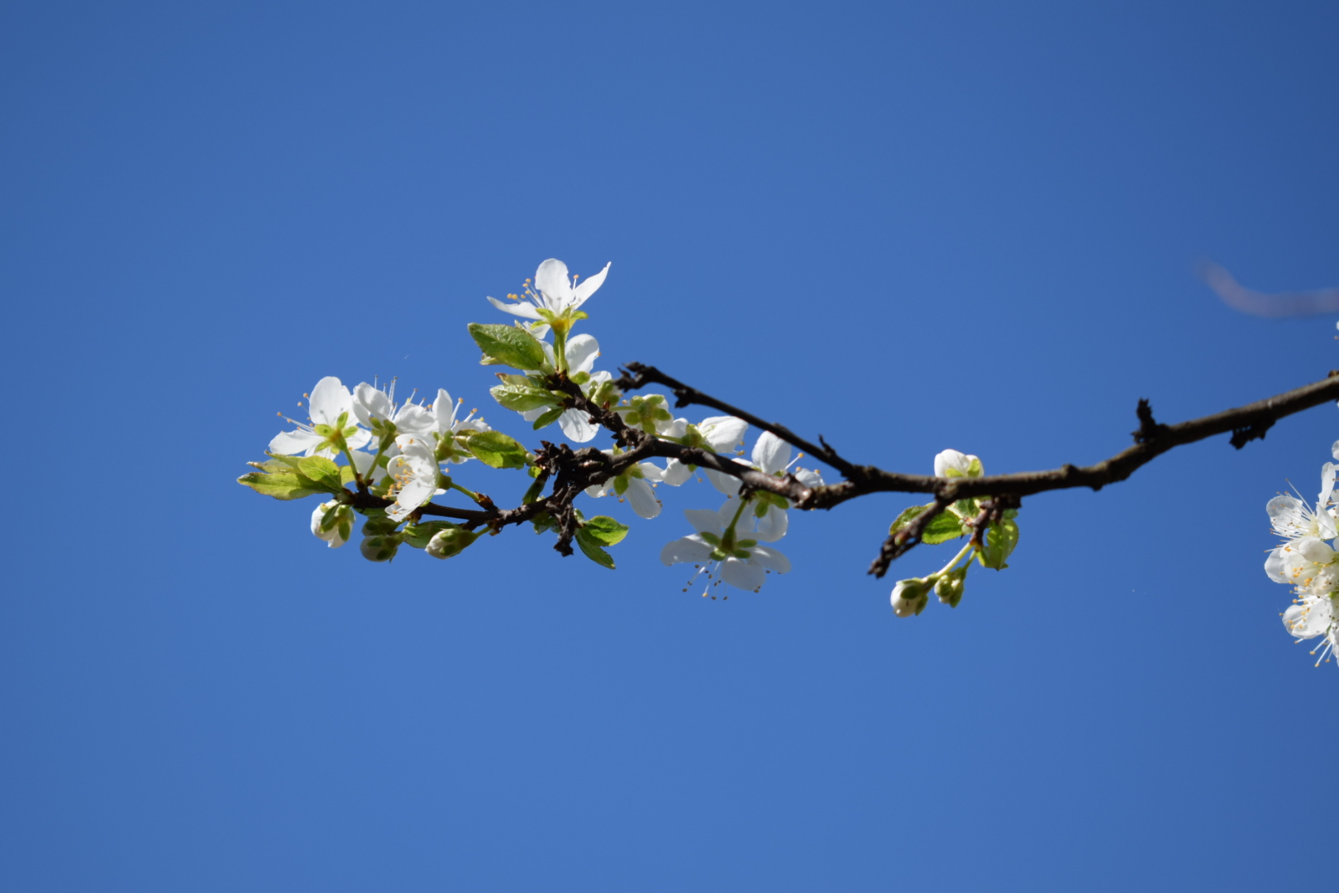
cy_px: 446
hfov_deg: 24.6
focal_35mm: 82
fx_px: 3068
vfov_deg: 16.6
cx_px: 670
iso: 100
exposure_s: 1/500
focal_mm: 55
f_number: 5.6
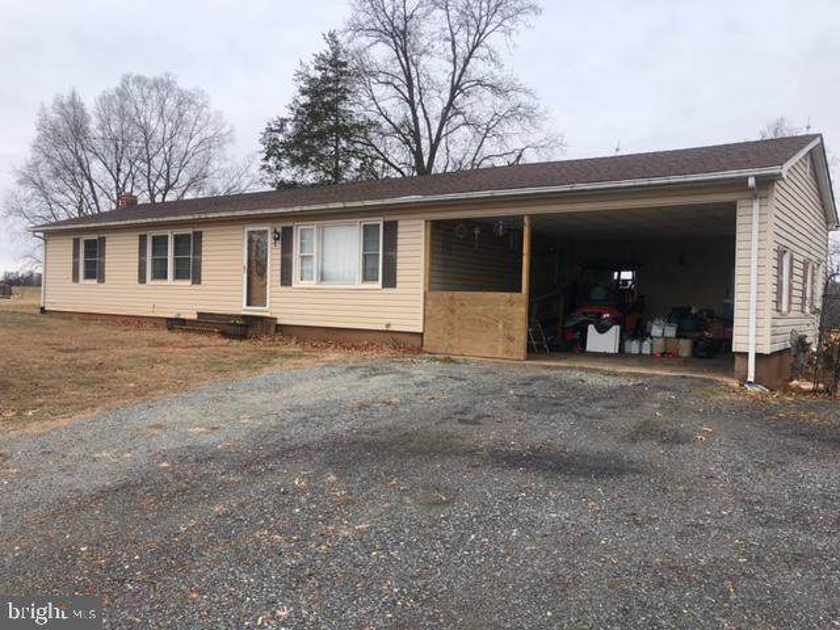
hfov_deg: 63.4
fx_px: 679
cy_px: 315
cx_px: 420
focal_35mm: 28
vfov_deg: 49.7
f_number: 1.8
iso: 20
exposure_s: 1/545
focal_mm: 4
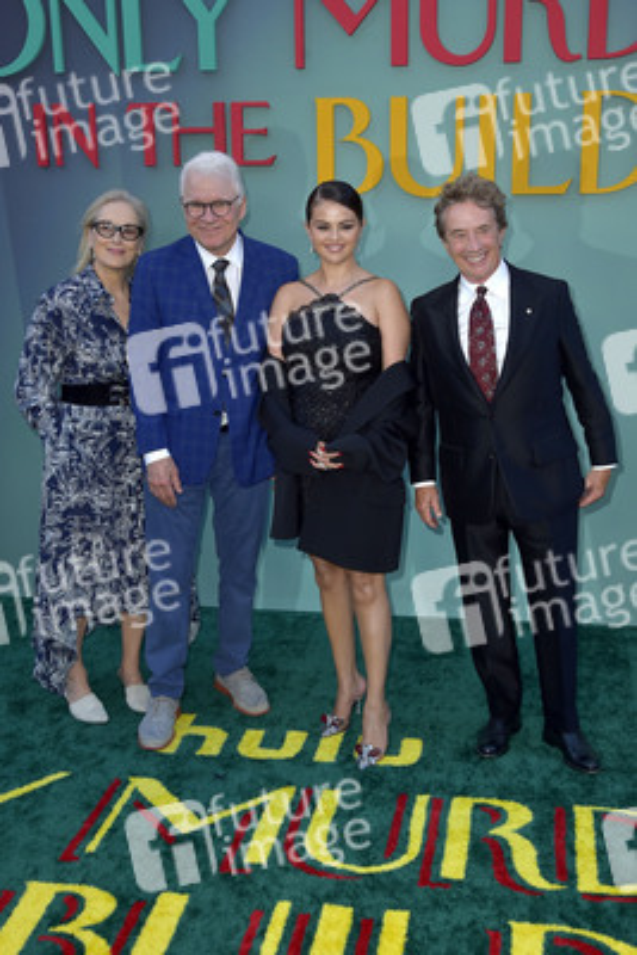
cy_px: 478
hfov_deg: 35.1
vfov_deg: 50.7
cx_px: 318
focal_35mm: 38
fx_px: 1008
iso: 400
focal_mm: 38
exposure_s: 1/250
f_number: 6.3
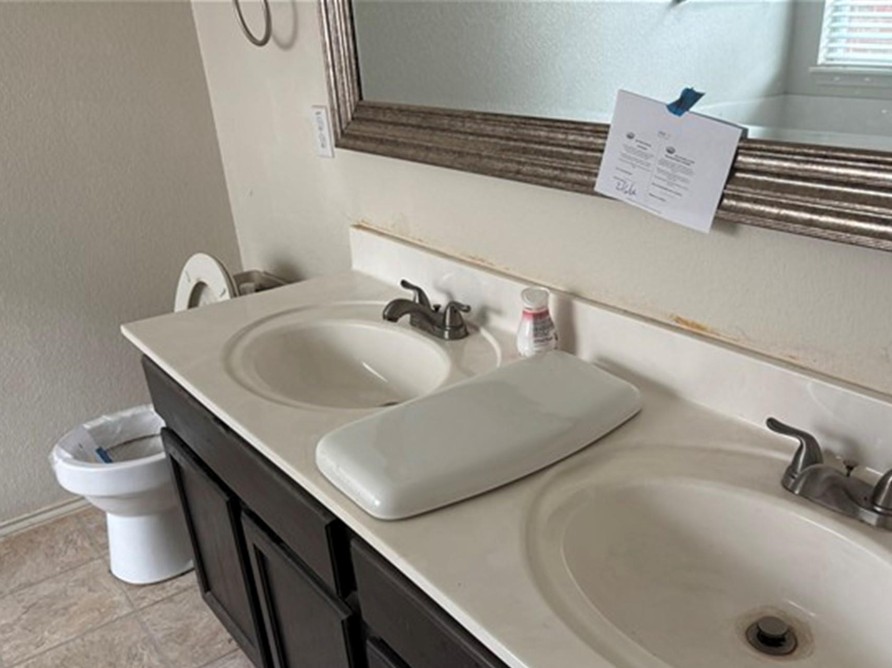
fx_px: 798
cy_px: 398
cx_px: 483
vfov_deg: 45.2
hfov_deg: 58.3
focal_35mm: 31
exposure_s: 1/60
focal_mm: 5.96
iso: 125
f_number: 1.6
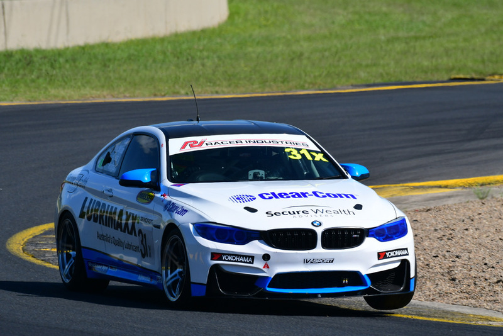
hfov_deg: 2.7
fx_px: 10482
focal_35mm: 750
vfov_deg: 1.8
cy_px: 168
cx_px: 252
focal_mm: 500
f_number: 11
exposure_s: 1/640
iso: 320
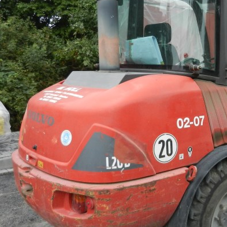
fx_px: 334
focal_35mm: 45
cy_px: 114
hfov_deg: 35.0
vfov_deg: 37.6
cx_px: 212
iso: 160
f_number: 3.5
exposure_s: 1/400
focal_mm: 4.5
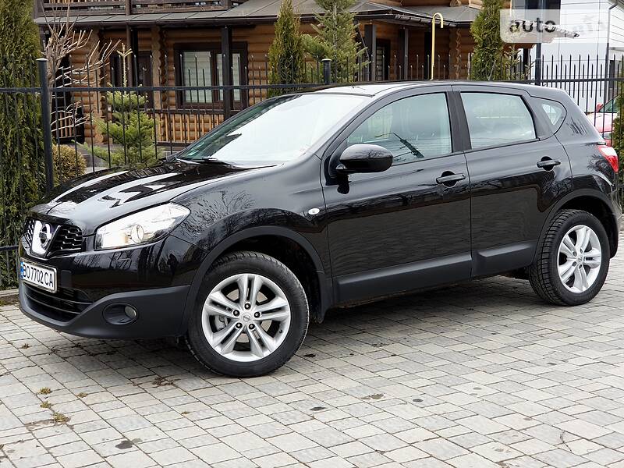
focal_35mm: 52
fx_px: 937
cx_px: 312
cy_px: 234
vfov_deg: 28.0
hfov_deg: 36.8
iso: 32
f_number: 2.4
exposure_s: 1/100
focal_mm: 6
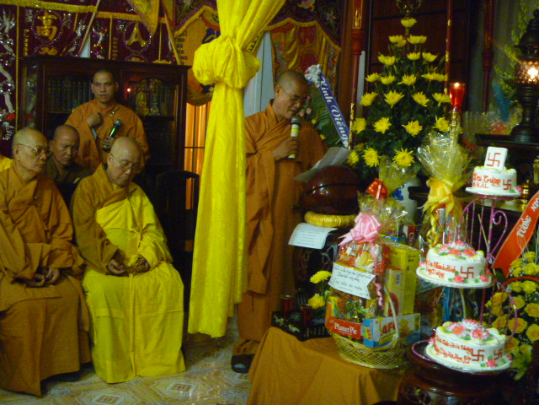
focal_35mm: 50
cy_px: 202
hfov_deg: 38.2
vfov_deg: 29.1
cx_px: 270
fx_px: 779
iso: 800
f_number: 3.8
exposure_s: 1/10
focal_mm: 8.9
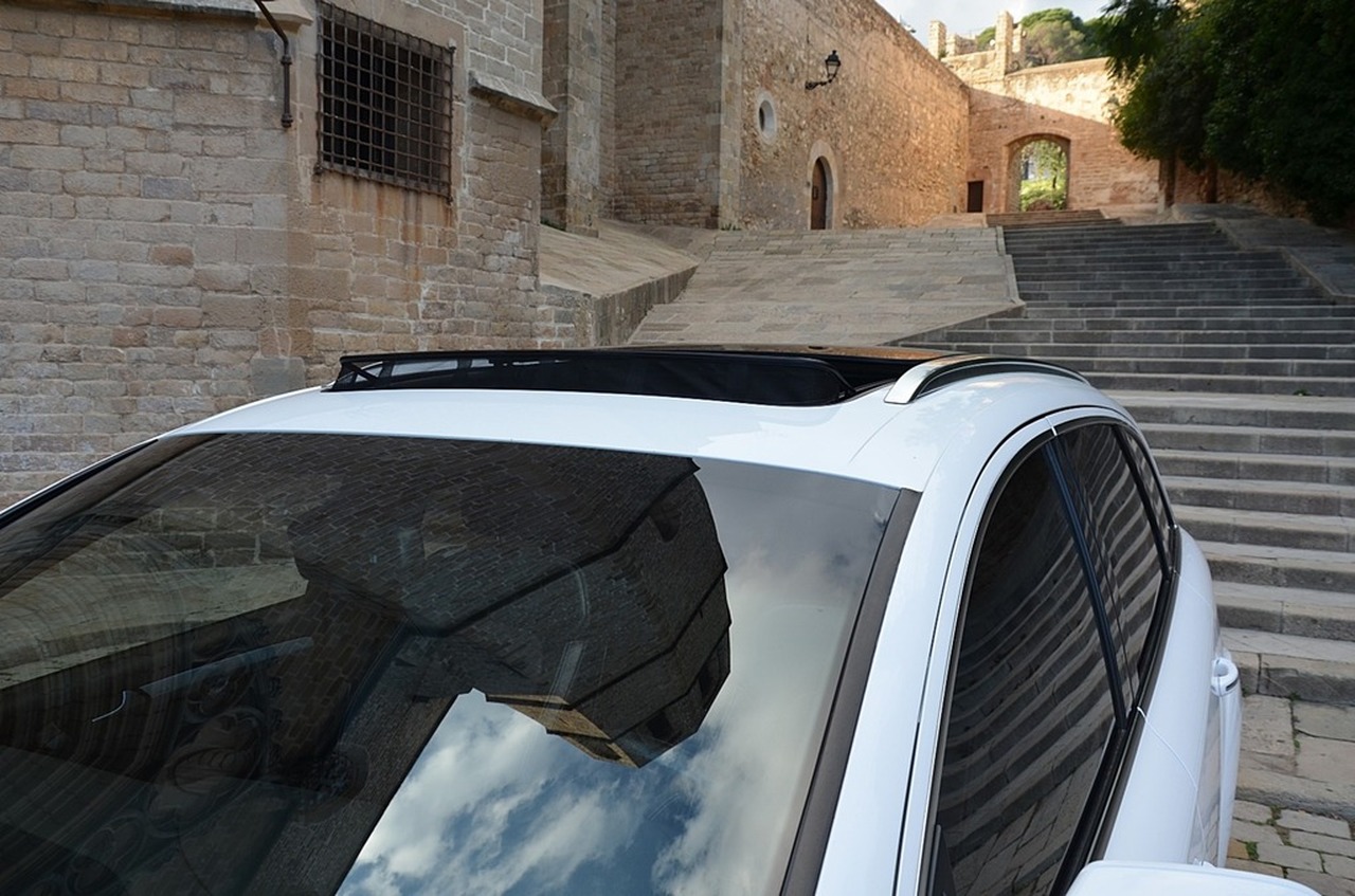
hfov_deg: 67.5
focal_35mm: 27
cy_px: 448
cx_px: 678
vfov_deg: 47.7
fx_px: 1014
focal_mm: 18
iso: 200
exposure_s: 1/160
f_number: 6.3
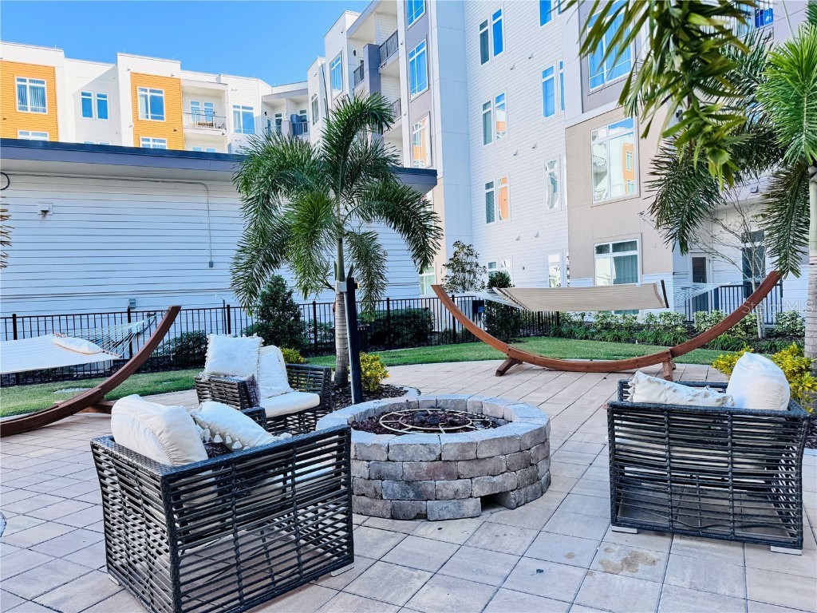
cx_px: 408
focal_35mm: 24
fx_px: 566
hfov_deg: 71.6
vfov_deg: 56.8
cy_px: 306
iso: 80
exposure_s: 1/782
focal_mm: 6.76
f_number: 1.78
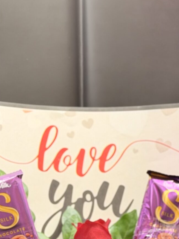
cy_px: 286
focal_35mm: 141
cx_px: 102
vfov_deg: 13.6
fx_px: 971
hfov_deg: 10.5
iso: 160
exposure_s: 1/100
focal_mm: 6.76
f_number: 1.78
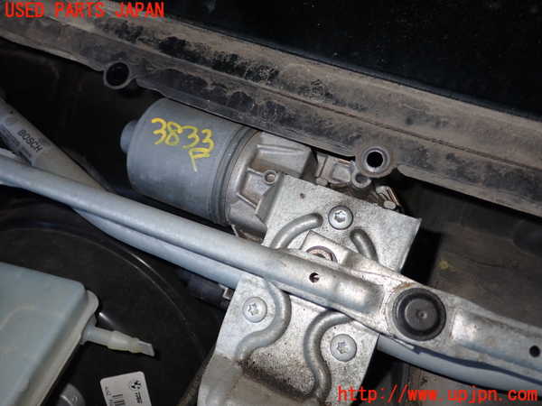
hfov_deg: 56.8
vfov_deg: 44.2
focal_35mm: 32
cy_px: 203
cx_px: 271
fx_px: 501
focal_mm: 5.79
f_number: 7.1
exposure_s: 1/30
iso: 200
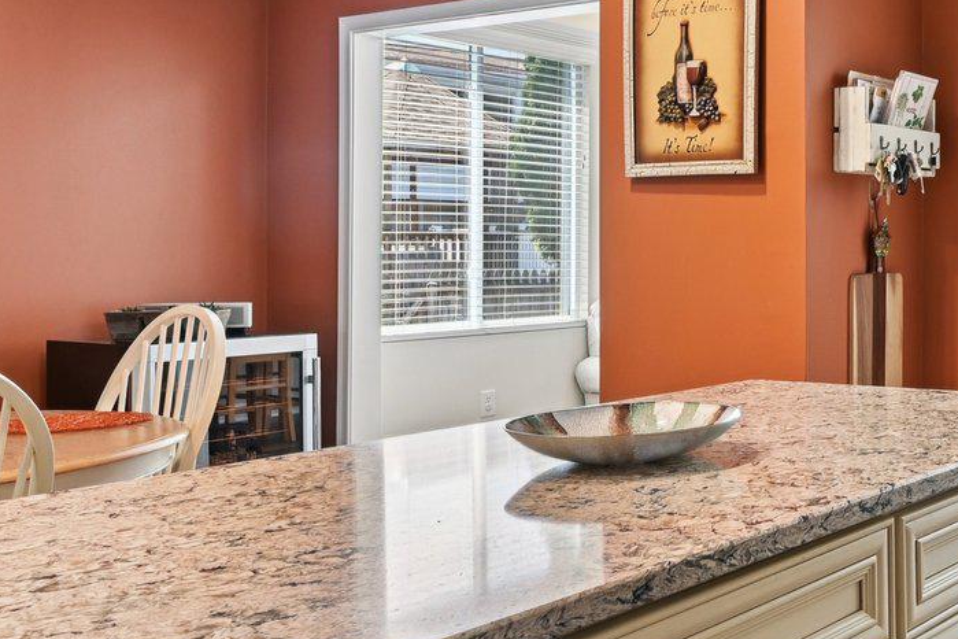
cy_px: 250
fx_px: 1091
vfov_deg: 32.5
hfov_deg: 39.8
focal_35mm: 41
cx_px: 1022
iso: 200
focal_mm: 14
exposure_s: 1/15
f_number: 8
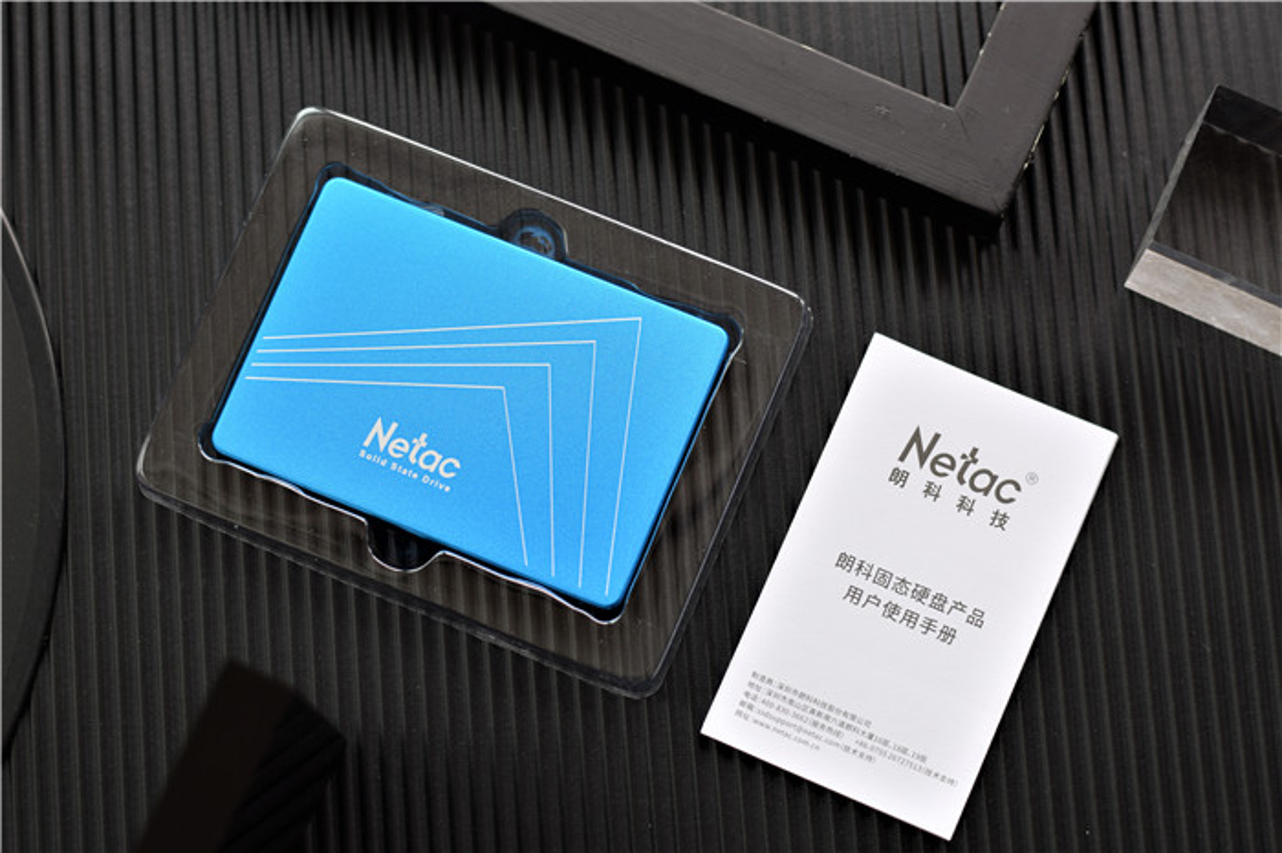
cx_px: 641
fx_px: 2669
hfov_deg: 27.0
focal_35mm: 75
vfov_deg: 18.2
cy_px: 426
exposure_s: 1/60
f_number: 2.8
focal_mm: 50
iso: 100
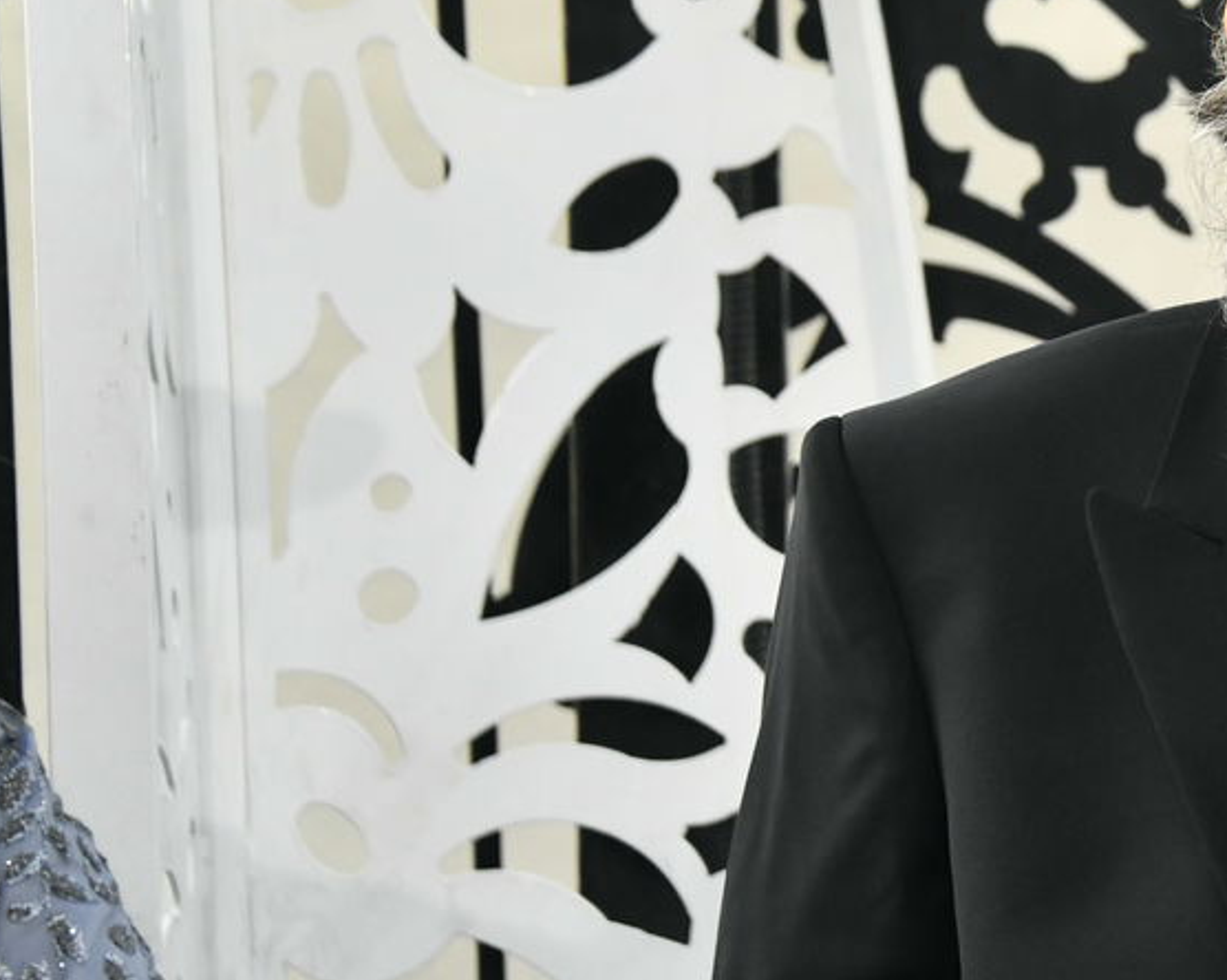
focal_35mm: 201
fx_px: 7294
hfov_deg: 9.5
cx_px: 1516
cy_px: 173
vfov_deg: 7.7
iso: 1600
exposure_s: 1/500
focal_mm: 85
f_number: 5
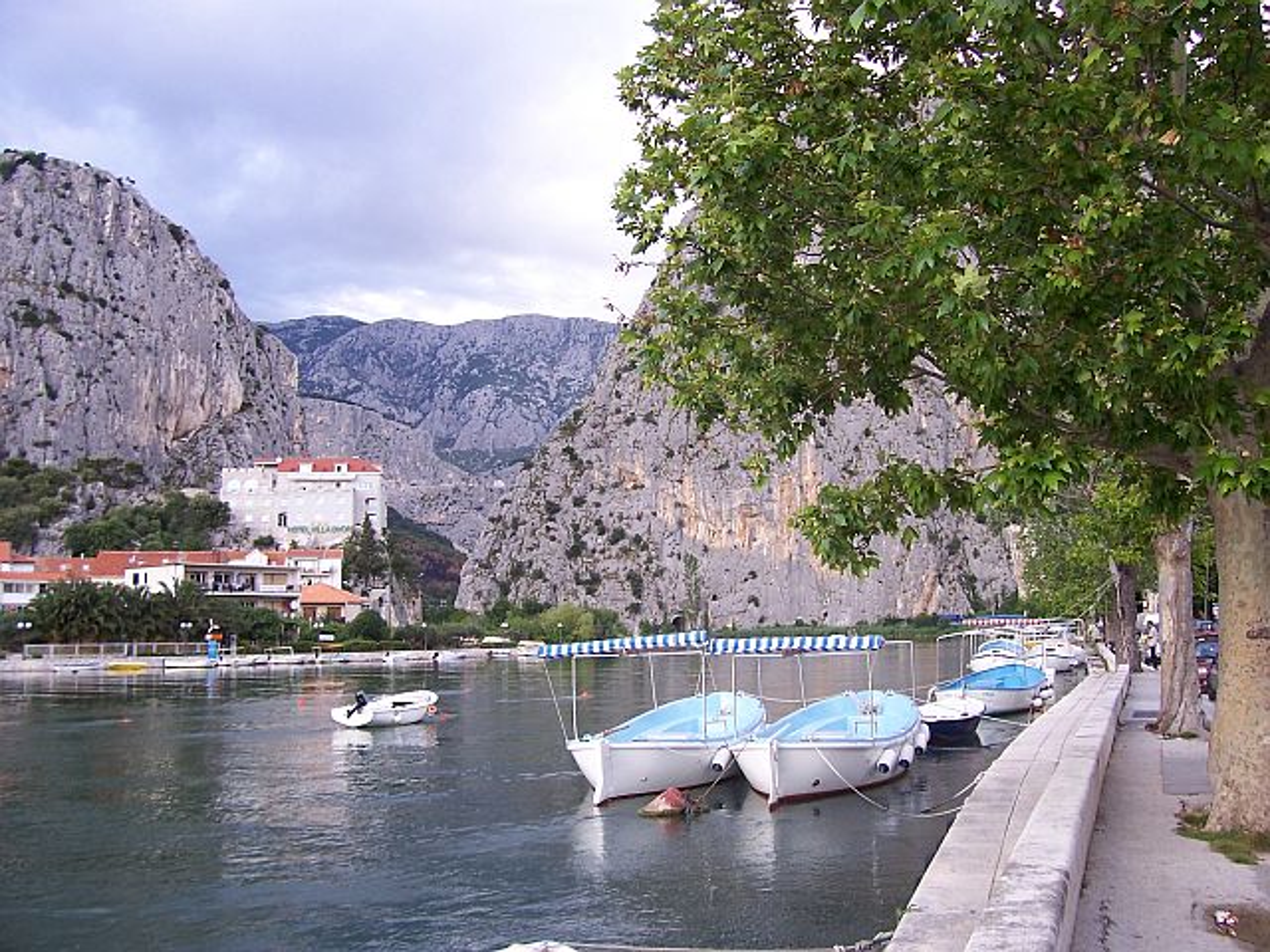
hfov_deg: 54.0
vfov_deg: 41.8
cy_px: 476
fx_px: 1247
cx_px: 635
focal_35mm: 34
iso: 80
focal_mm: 5.6
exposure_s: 1/250
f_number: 2.7
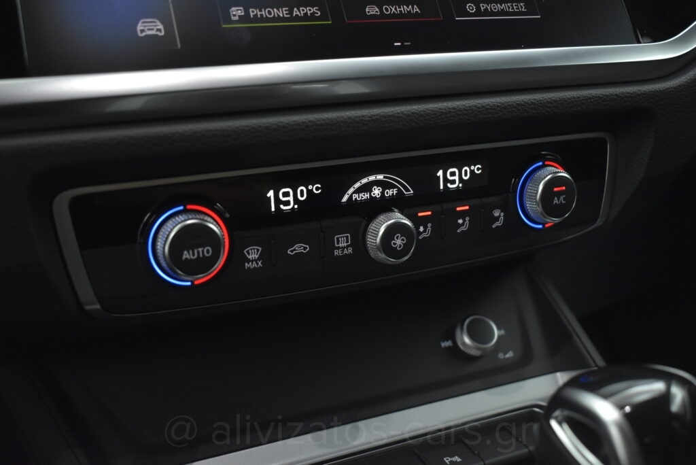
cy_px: 232
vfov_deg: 31.9
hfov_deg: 46.4
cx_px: 348
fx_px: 812
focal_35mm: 42
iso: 1600
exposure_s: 1/60
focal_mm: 28
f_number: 4.2
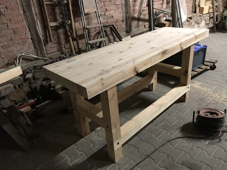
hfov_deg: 63.4
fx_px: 184
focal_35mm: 28
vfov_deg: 49.7
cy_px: 85
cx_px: 114
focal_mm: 3.99
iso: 160
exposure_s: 1/4
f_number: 1.8
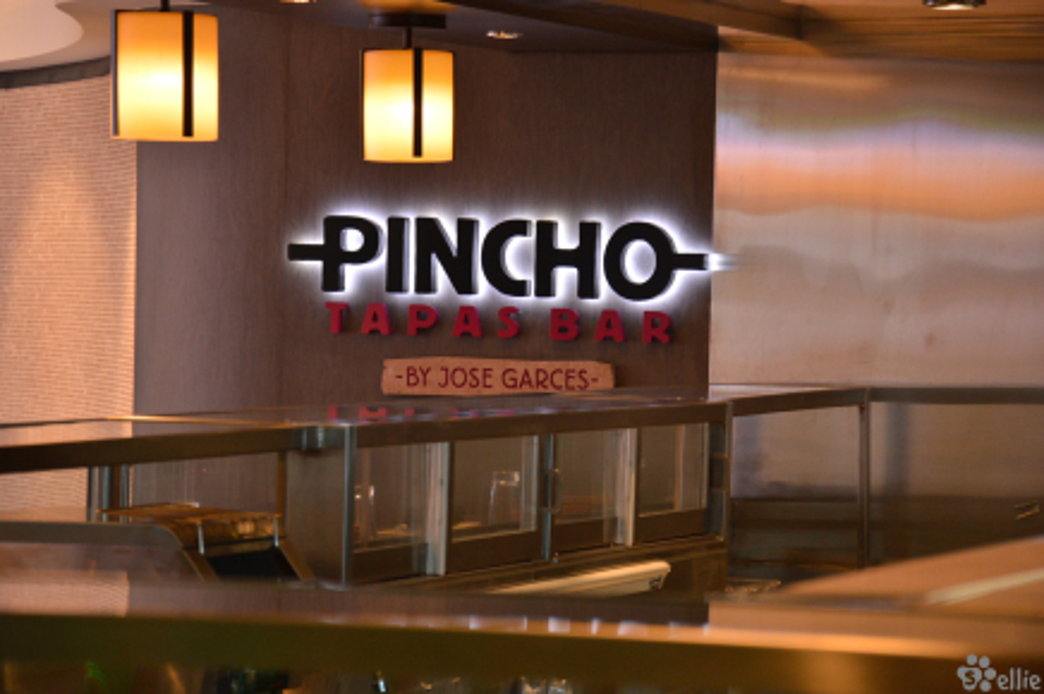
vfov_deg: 8.7
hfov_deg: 13.0
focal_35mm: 158
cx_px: 522
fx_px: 4564
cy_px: 347
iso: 800
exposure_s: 1/20
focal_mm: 105
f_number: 5.6
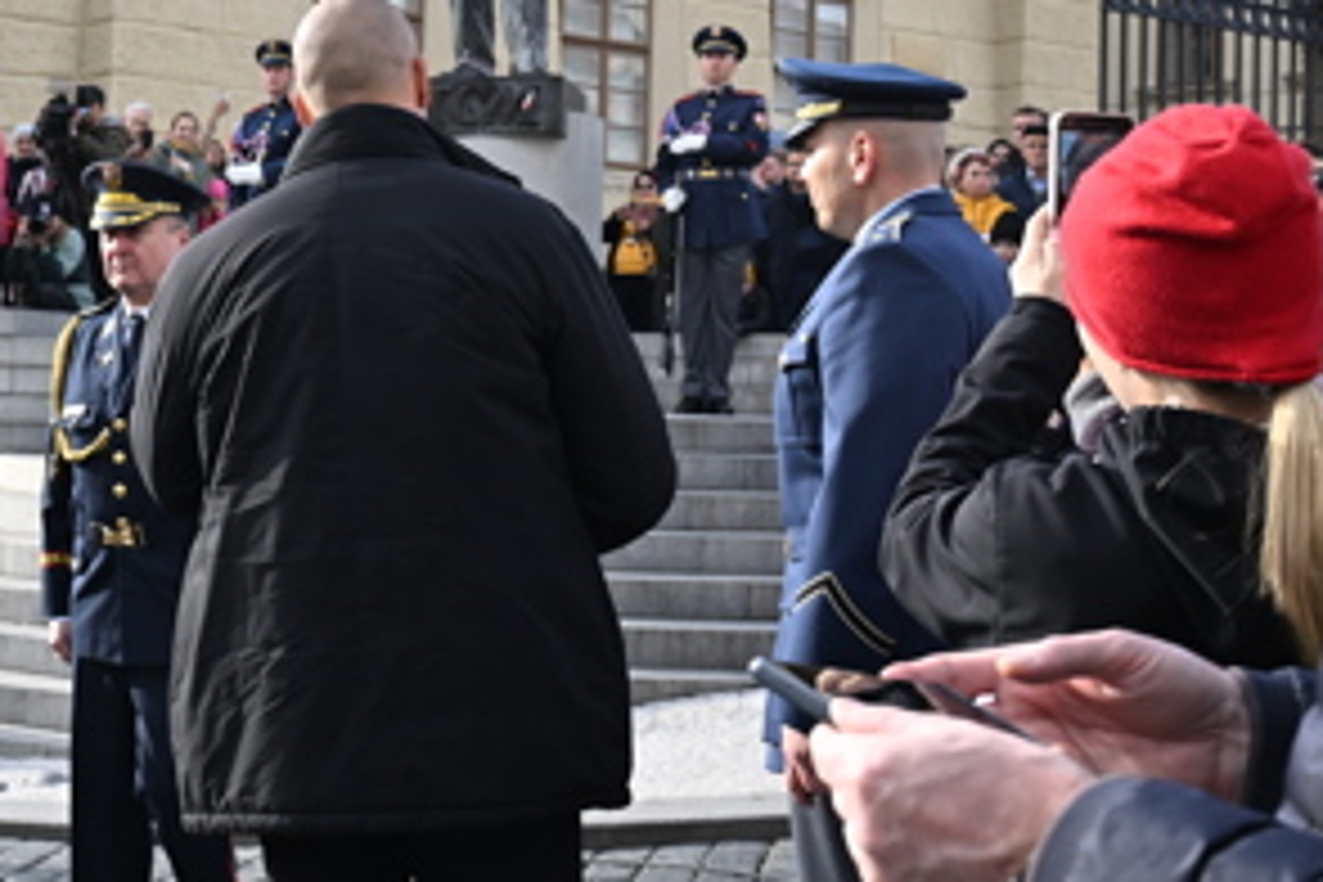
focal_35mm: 68
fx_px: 2499
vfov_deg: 20.0
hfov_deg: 28.2
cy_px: 374
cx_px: 68
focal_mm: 29
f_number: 5
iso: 1000
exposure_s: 1/2000
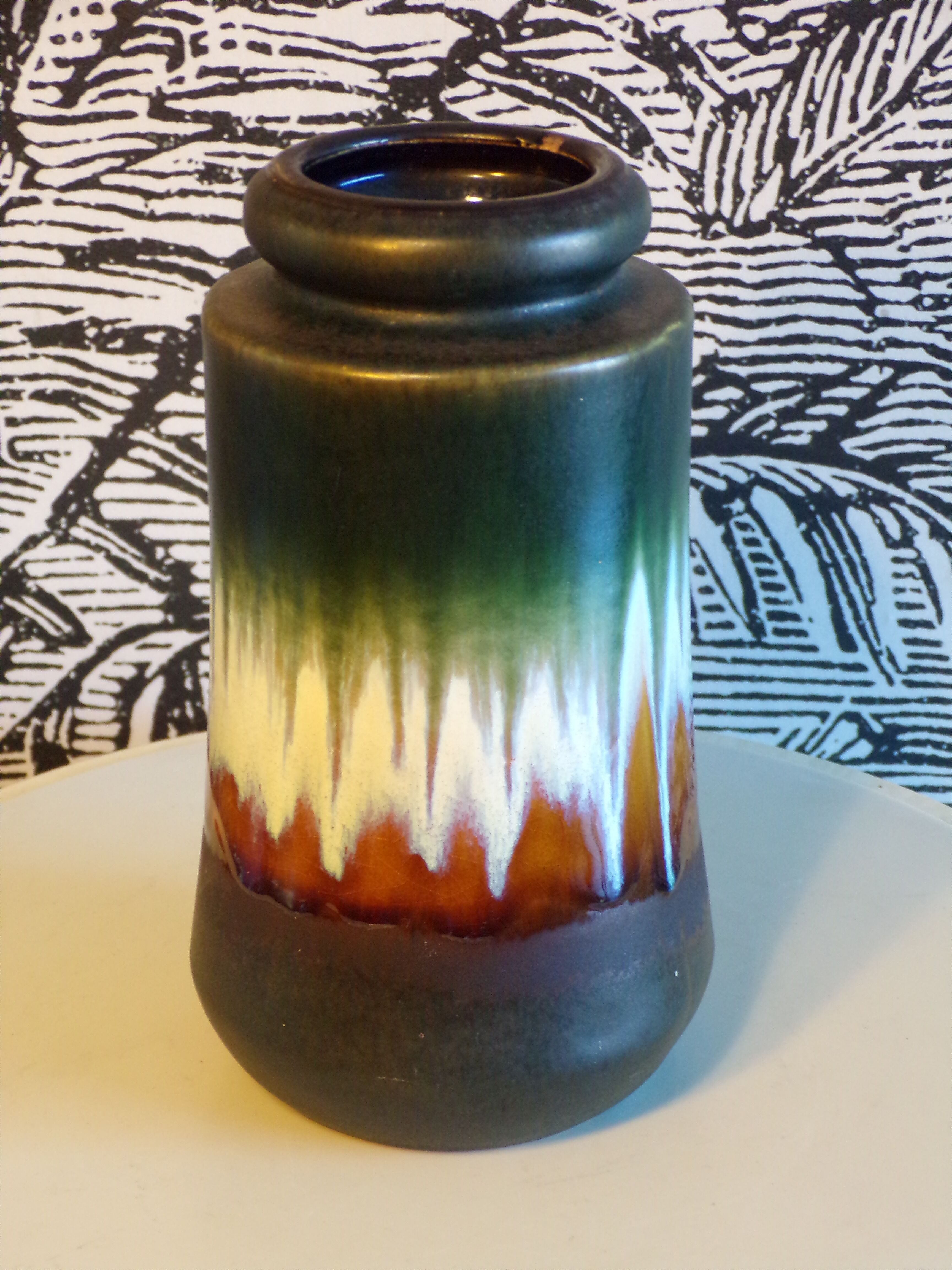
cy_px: 635
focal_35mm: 74
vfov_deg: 26.3
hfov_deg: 19.9
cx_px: 476
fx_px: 2714
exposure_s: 1/25
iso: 400
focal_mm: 13.3
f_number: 3.9
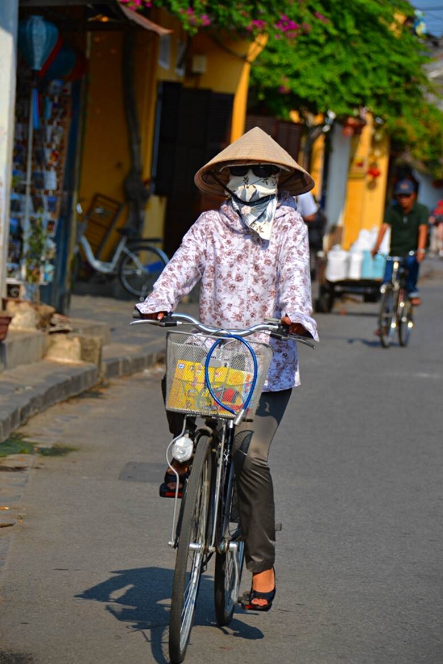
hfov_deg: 6.8
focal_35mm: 202
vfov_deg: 10.2
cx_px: 222
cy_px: 332
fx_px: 3738
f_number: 5.6
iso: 125
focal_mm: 135
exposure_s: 1/500
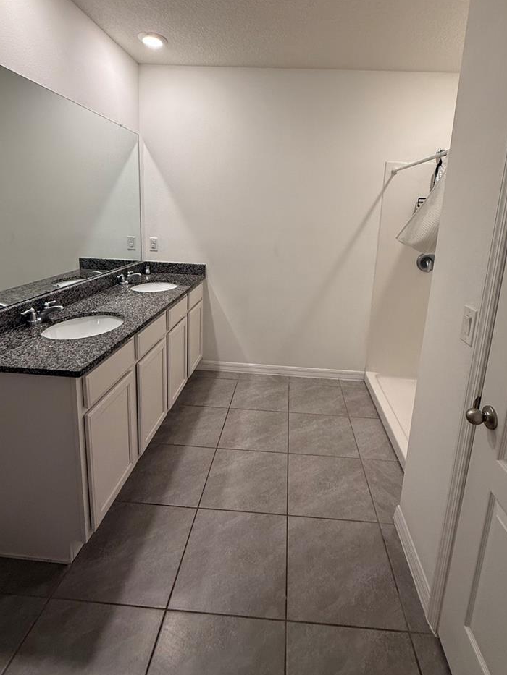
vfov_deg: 86.9
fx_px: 351
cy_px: 280
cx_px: 274
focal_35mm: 18
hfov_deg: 71.5
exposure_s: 1/120
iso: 160
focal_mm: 2.22
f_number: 2.2
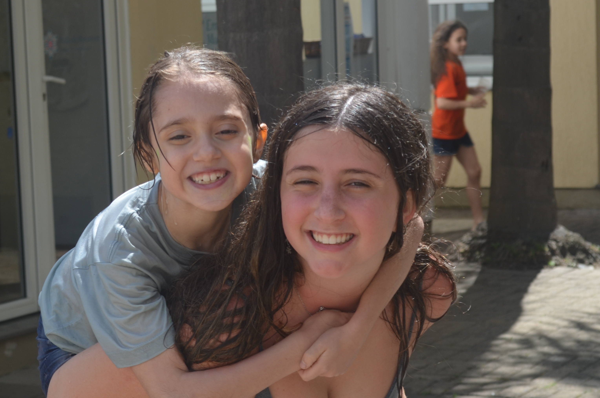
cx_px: 198
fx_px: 2209
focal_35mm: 133
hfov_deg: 15.4
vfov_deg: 10.3
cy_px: 256
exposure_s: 1/250
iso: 180
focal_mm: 55
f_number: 8
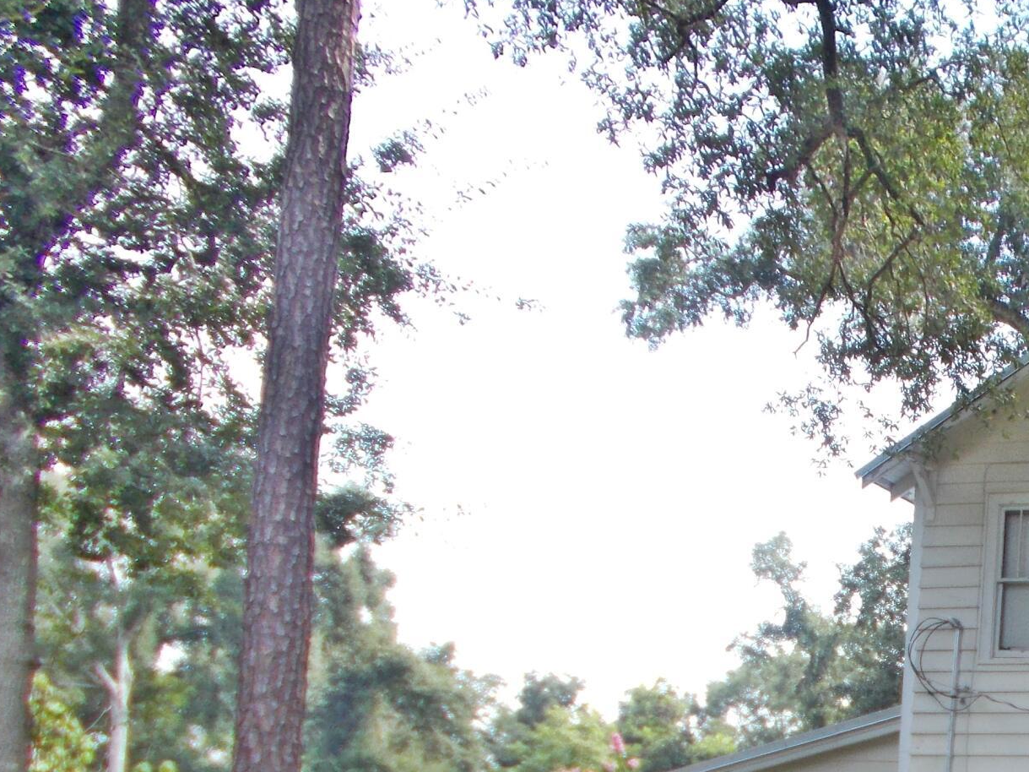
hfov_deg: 26.7
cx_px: 1243
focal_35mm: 64
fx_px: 1902
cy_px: 857
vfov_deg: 21.7
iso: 80
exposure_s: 1/200
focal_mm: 4.6
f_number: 3.2
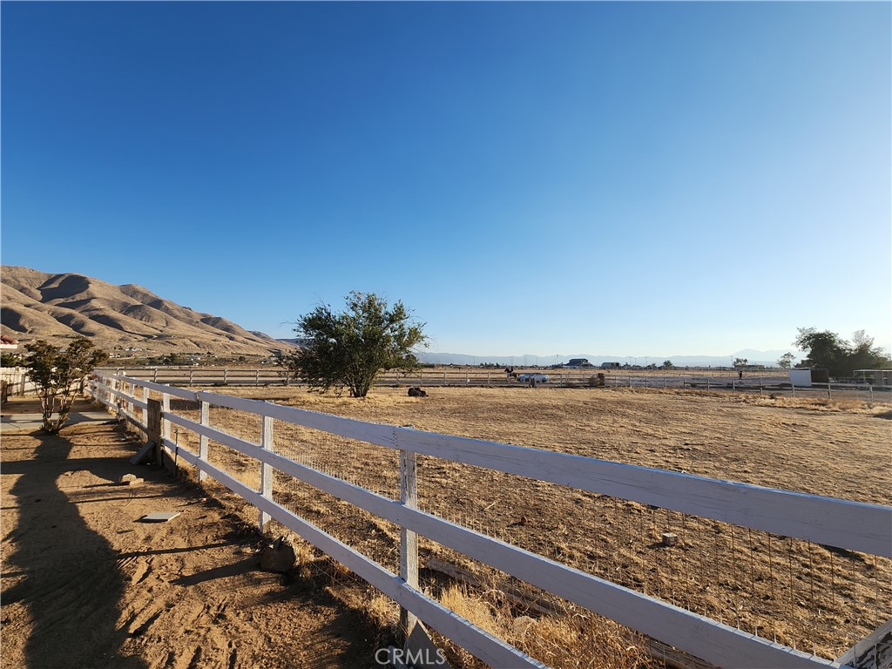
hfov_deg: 106.2
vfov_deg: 89.9
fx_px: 335
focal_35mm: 13
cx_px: 446
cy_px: 334
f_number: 2.2
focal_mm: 2.2
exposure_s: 1/1742
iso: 50
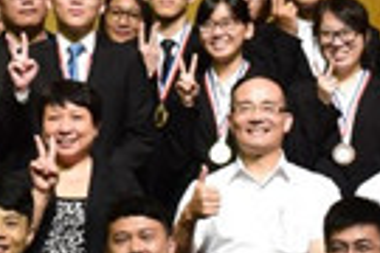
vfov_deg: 4.3
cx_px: 8
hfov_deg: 6.4
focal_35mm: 320
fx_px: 3378
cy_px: -94
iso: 400
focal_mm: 32
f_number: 6.3
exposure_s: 1/20
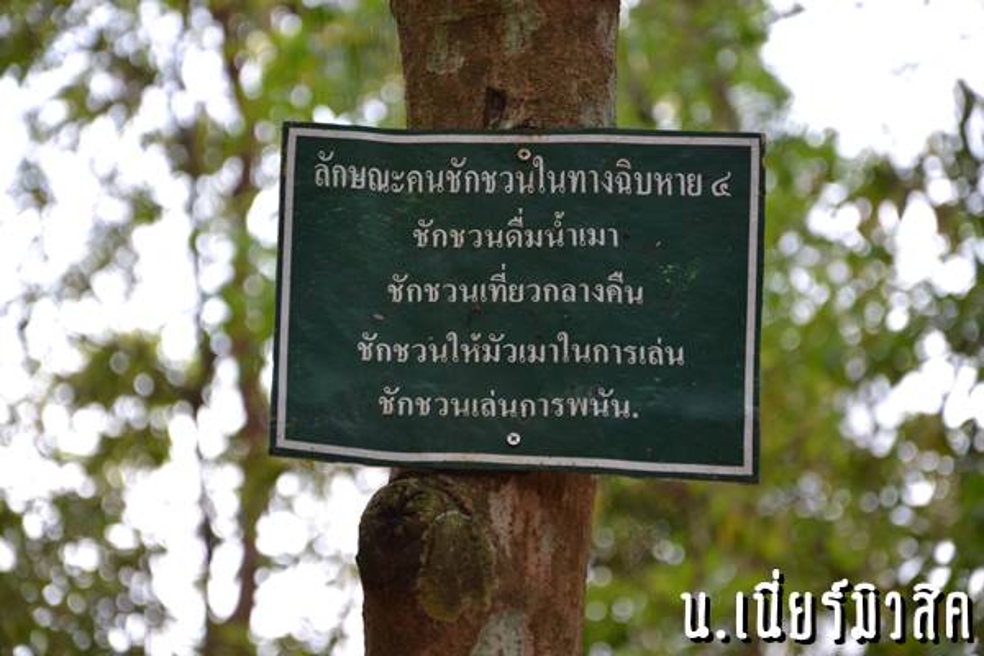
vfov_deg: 8.7
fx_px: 4305
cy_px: 328
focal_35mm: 158
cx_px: 492
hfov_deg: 13.0
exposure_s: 1/500
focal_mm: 105
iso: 1400
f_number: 5.6
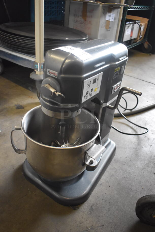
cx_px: 78
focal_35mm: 30
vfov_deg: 61.9
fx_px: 193
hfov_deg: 43.7
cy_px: 116
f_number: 3.8
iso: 2500
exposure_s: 1/125
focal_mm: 20
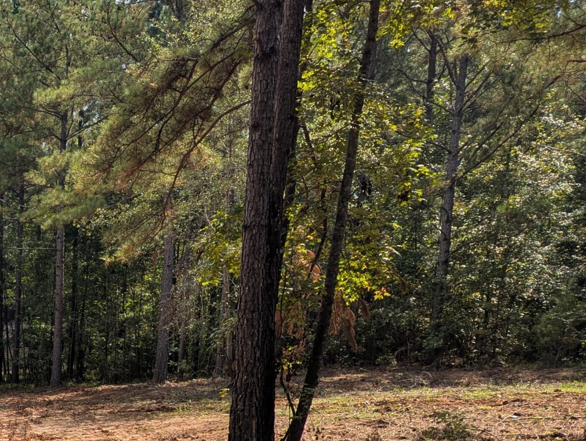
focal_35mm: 61
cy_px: 453
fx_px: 1034
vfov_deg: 23.0
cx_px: -149
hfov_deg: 27.2
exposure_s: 1/3774
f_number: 1.85
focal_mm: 6.81
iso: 53
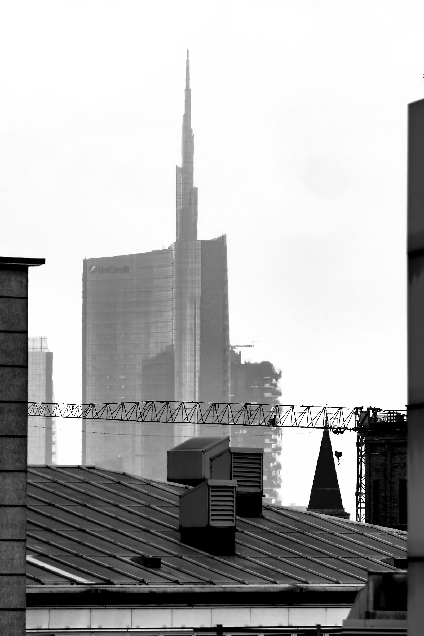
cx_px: 212
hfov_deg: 5.1
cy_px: 318
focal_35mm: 272
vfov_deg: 7.6
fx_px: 4805
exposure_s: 1/160
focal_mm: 136
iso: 200
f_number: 5.6
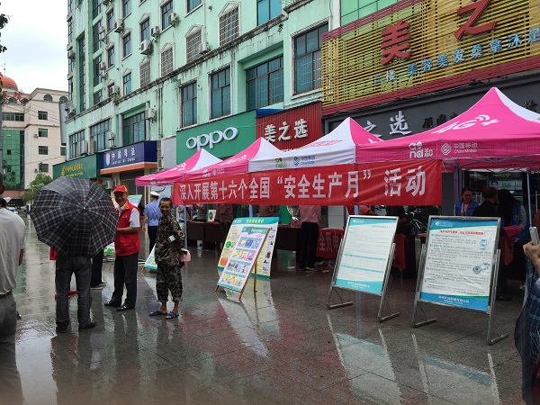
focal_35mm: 29
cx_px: 270
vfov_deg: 48.2
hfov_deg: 61.7
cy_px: 202
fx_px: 452
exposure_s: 1/807
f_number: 2.2
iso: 32
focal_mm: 4.15
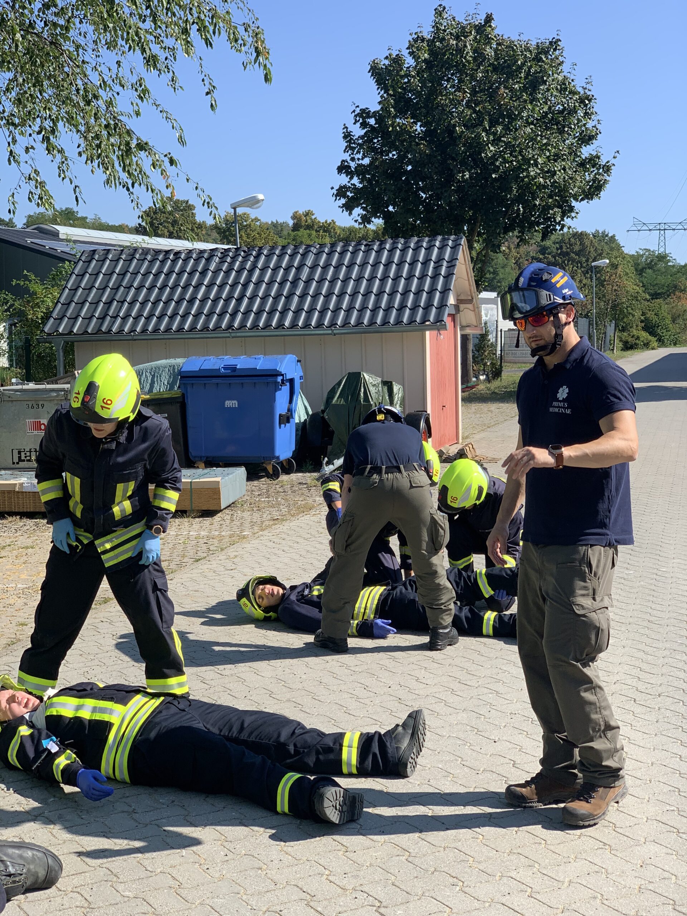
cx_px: 344
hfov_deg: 28.0
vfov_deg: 36.8
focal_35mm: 52
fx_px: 1376
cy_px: 458
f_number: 2.4
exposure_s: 1/695
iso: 16
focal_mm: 6
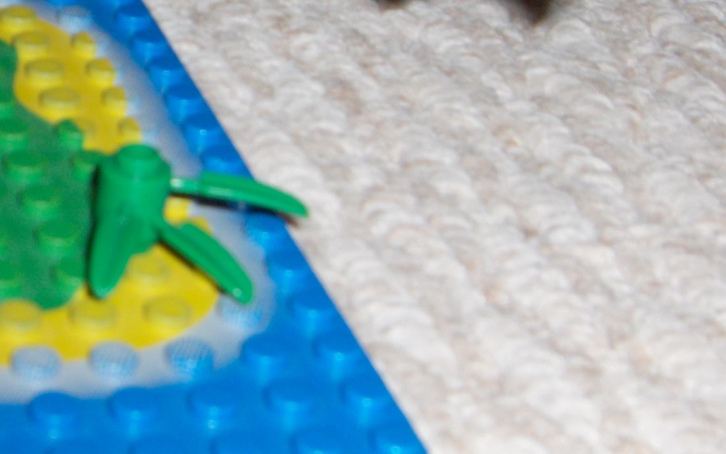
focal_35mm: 105
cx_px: -26
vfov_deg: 12.3
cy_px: 8
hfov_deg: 19.2
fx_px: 2078
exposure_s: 1/60
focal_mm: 8
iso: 100
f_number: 4.8
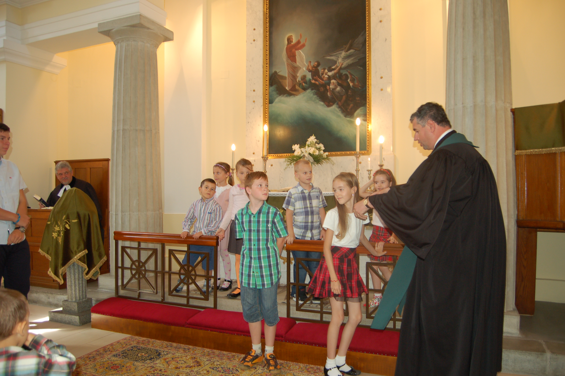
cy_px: 188
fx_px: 423
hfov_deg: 67.4
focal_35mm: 27
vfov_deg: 47.8
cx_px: 282
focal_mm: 18
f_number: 3.5
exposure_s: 1/60
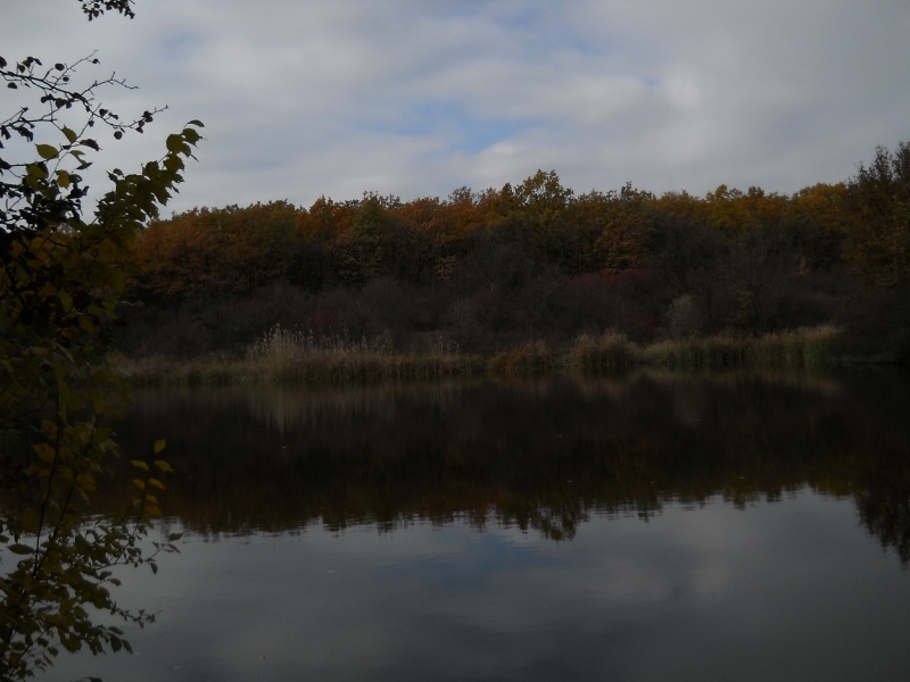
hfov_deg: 45.8
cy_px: 341
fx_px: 1078
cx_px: 455
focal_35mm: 41
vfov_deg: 35.1
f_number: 5.5
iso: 80
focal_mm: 6.72
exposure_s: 1/640
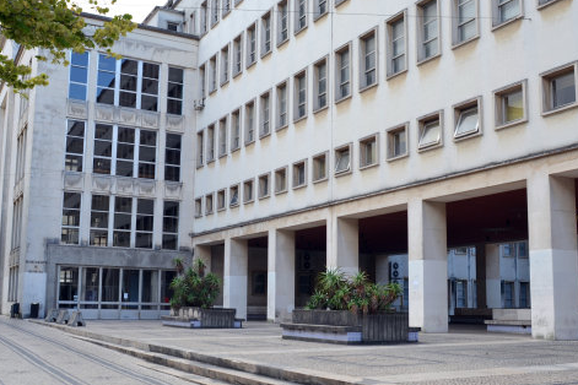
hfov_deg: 49.5
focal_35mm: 39
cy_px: 222
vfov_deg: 34.1
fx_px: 626
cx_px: 271
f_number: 5.6
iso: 125
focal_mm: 20
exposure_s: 1/125
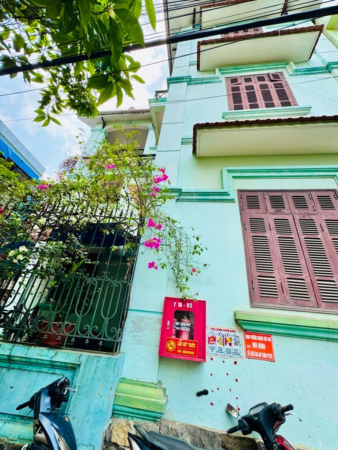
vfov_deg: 102.1
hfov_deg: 85.7
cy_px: 225
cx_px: 169
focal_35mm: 14
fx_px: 182
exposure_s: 1/448
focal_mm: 2.22
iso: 40
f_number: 2.2
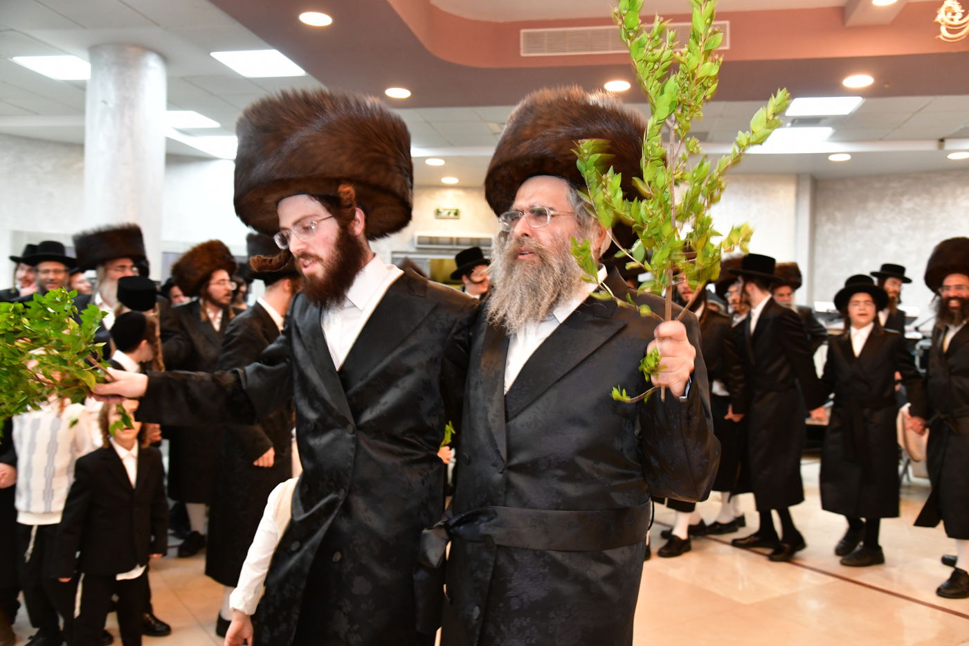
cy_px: 323
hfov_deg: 60.3
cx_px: 484
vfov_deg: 42.3
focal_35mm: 31
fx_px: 834
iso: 3200
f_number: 5.6
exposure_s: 1/100
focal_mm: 31
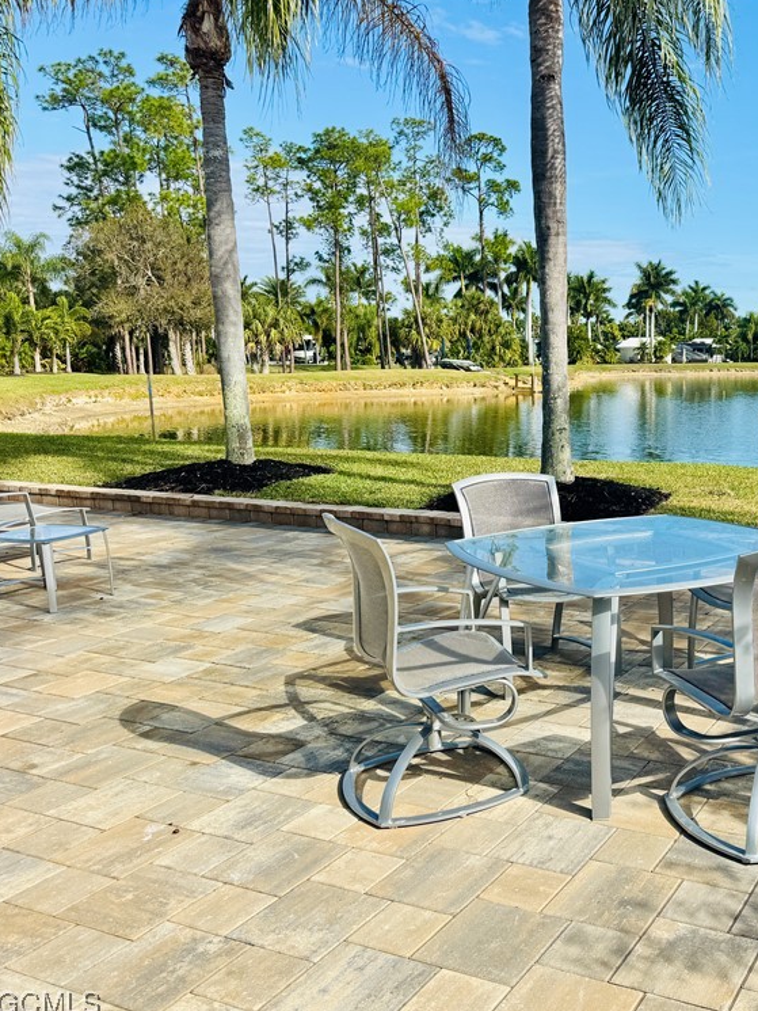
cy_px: 512
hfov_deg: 40.1
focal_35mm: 33
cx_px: 664
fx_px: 963
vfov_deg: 55.3
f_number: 1.78
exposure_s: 1/4049
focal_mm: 6.76
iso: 80
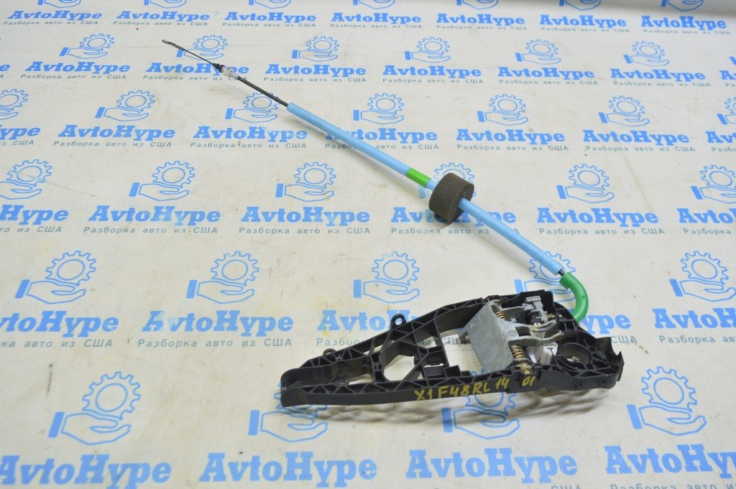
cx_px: 368
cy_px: 244
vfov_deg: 47.9
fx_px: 552
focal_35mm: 27
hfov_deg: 67.4
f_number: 5.6
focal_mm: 18
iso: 400
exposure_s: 1/20
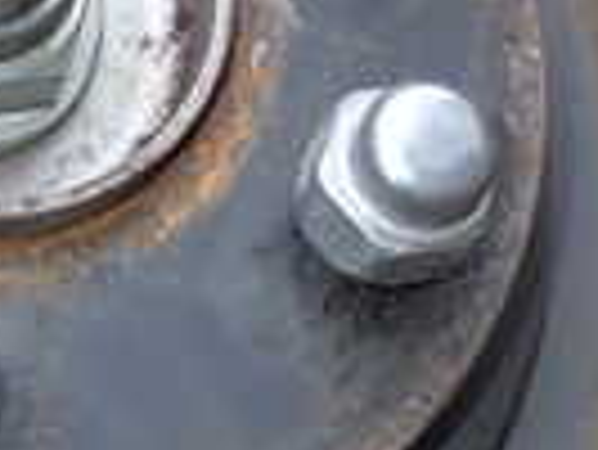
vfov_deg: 11.0
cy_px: 144
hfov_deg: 14.6
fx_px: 2334
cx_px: 234
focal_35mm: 135
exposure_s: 1/125
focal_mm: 5.4
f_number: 3.2
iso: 100
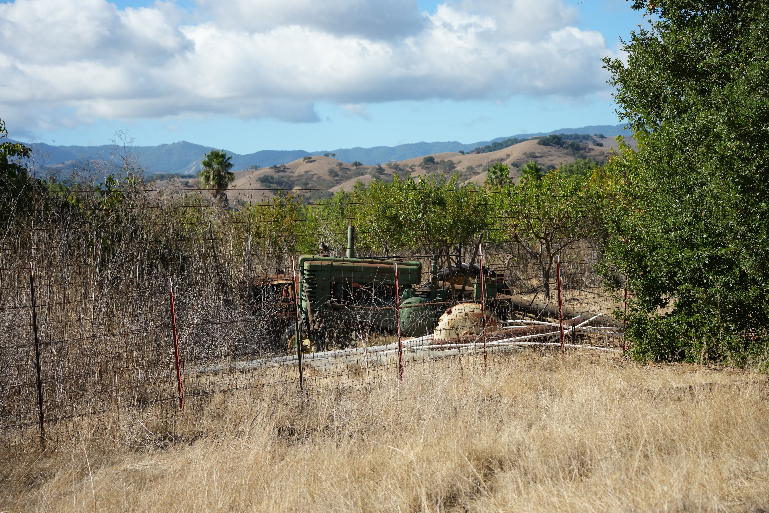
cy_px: 256
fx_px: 1559
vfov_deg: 18.7
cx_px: 384
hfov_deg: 27.7
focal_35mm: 73
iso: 640
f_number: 5
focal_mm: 73
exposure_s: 1/2500
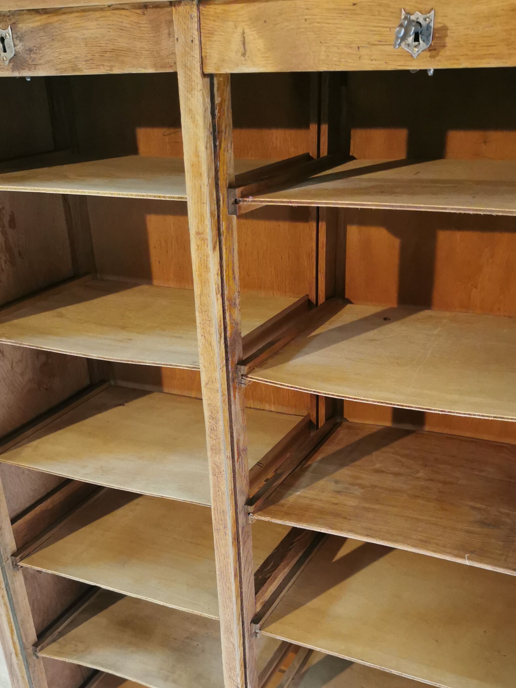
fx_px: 795
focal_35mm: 40
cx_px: 259
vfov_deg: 45.6
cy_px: 491
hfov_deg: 36.0
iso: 320
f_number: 1.8
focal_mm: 5.58
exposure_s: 1/50
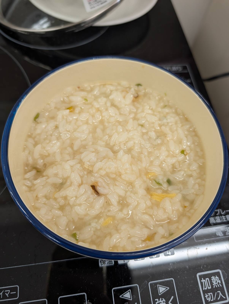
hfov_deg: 56.9
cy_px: 152
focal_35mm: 24
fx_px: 211
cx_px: 114
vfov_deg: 71.5
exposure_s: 1/183
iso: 19
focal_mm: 6.9
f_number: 1.68
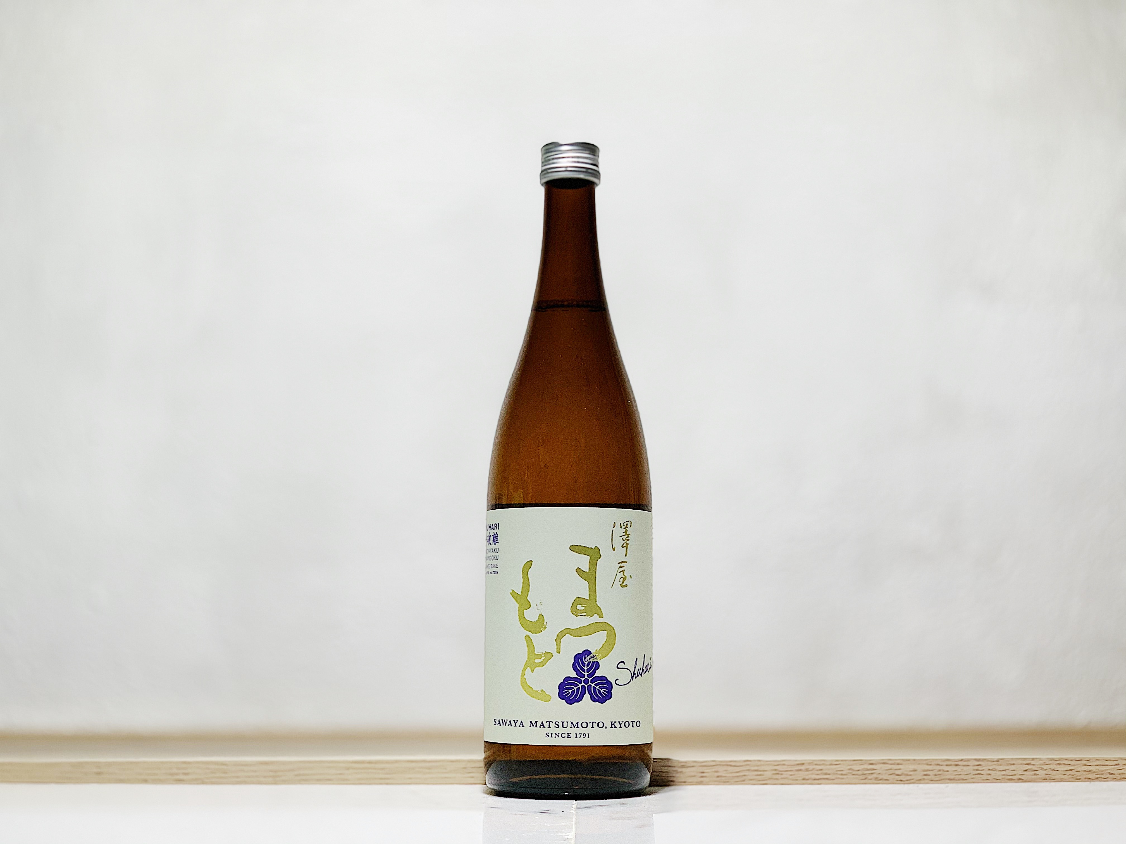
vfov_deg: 28.0
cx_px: 563
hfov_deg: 36.8
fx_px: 1691
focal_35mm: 52
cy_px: 422
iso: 64
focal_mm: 6
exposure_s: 1/48
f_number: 2.4
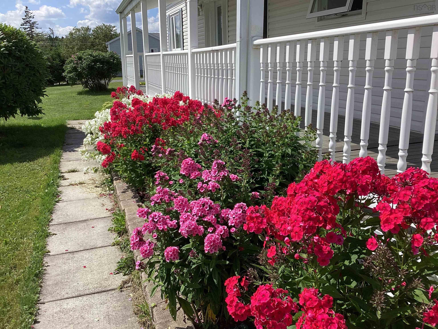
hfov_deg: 58.4
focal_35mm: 31
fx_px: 392
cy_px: 164
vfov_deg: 45.4
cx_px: 219
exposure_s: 1/1538
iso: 25
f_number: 2.4
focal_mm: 3.3
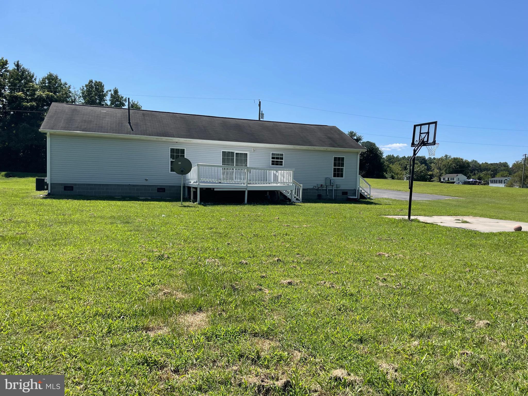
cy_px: 198
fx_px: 397
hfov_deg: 67.3
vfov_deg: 53.1
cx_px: 264
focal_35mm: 26
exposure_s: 1/3610
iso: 32
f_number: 1.6
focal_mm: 4.2
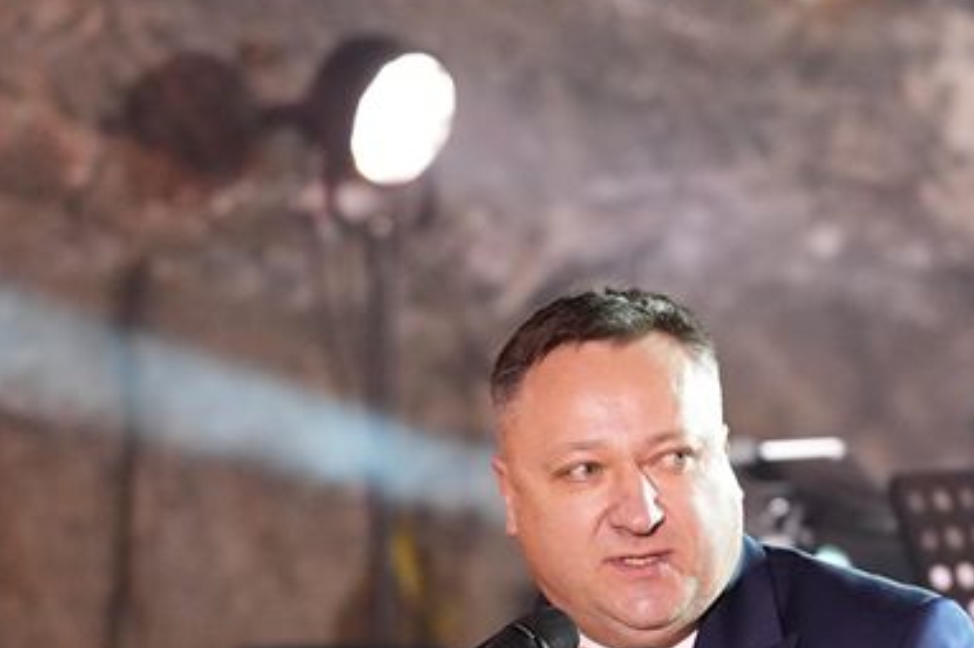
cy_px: 713
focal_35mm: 272
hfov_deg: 7.6
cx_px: 628
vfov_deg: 5.0
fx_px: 7352
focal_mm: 101.7
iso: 6400
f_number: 2.8
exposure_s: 1/125
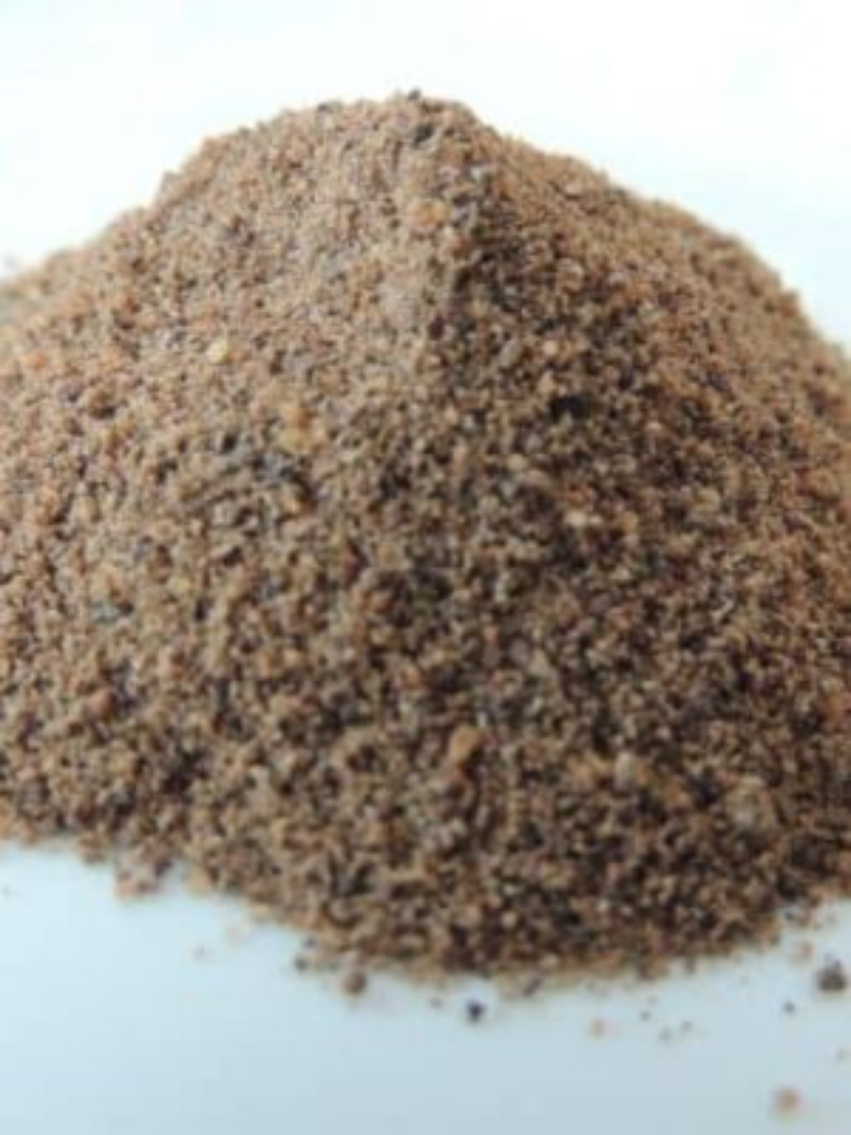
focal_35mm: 40
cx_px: 426
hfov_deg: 36.0
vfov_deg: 46.8
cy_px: 568
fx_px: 1311
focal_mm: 7.1
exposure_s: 1/50
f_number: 3.3
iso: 220
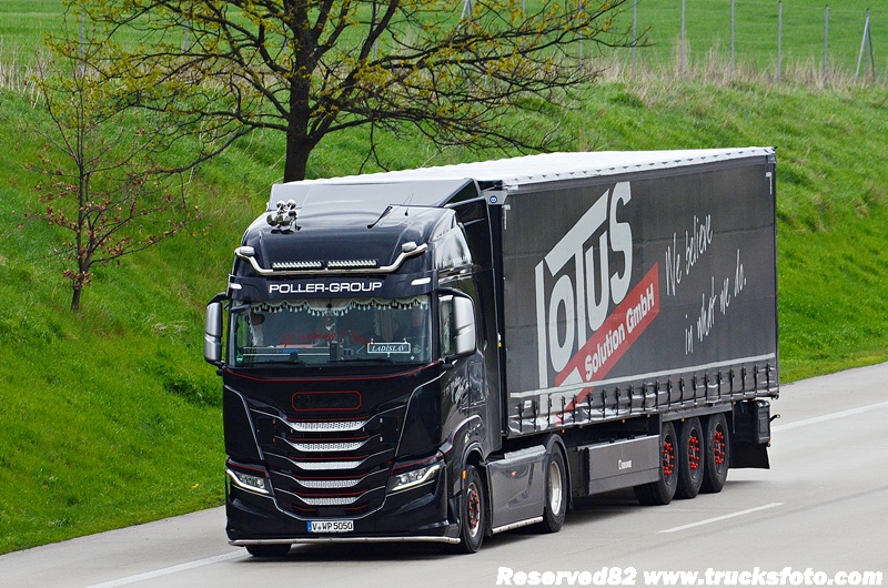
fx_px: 10339
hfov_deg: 4.9
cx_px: 444
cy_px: 294
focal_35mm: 420
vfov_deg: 3.3
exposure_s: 1/1000
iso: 800
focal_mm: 280
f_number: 10
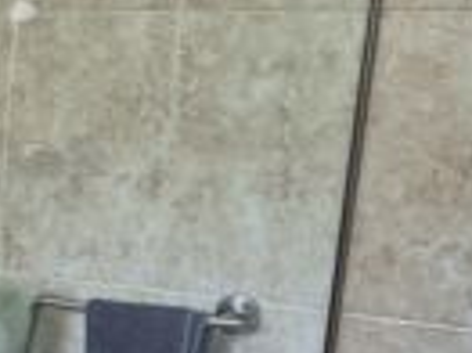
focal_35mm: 124
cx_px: -636
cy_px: 400
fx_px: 1689
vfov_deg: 11.7
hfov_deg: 12.6
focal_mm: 5.4
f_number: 1.8
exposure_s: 1/100
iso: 250
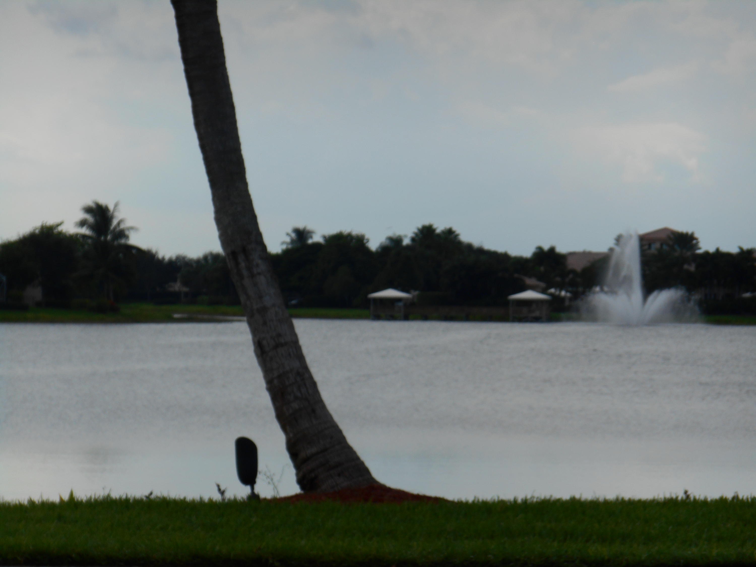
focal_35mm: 182
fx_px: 3975
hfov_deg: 10.9
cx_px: 378
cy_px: 284
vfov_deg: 8.2
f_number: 6.4
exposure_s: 1/640
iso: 80
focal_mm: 32.9
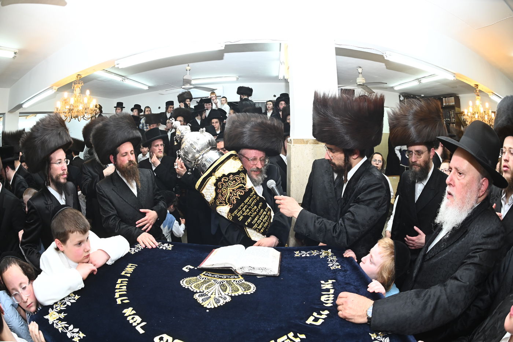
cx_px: 256
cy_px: 171
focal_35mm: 16
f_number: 8
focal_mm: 16
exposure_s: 1/160
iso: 1600
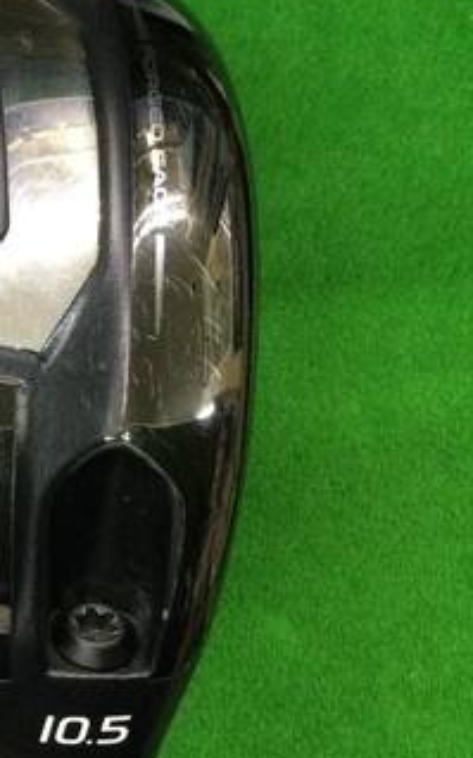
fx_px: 1363
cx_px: -247
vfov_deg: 31.1
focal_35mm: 66
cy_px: 354
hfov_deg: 17.6
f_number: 2.4
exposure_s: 1/30
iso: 160
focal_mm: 3.3
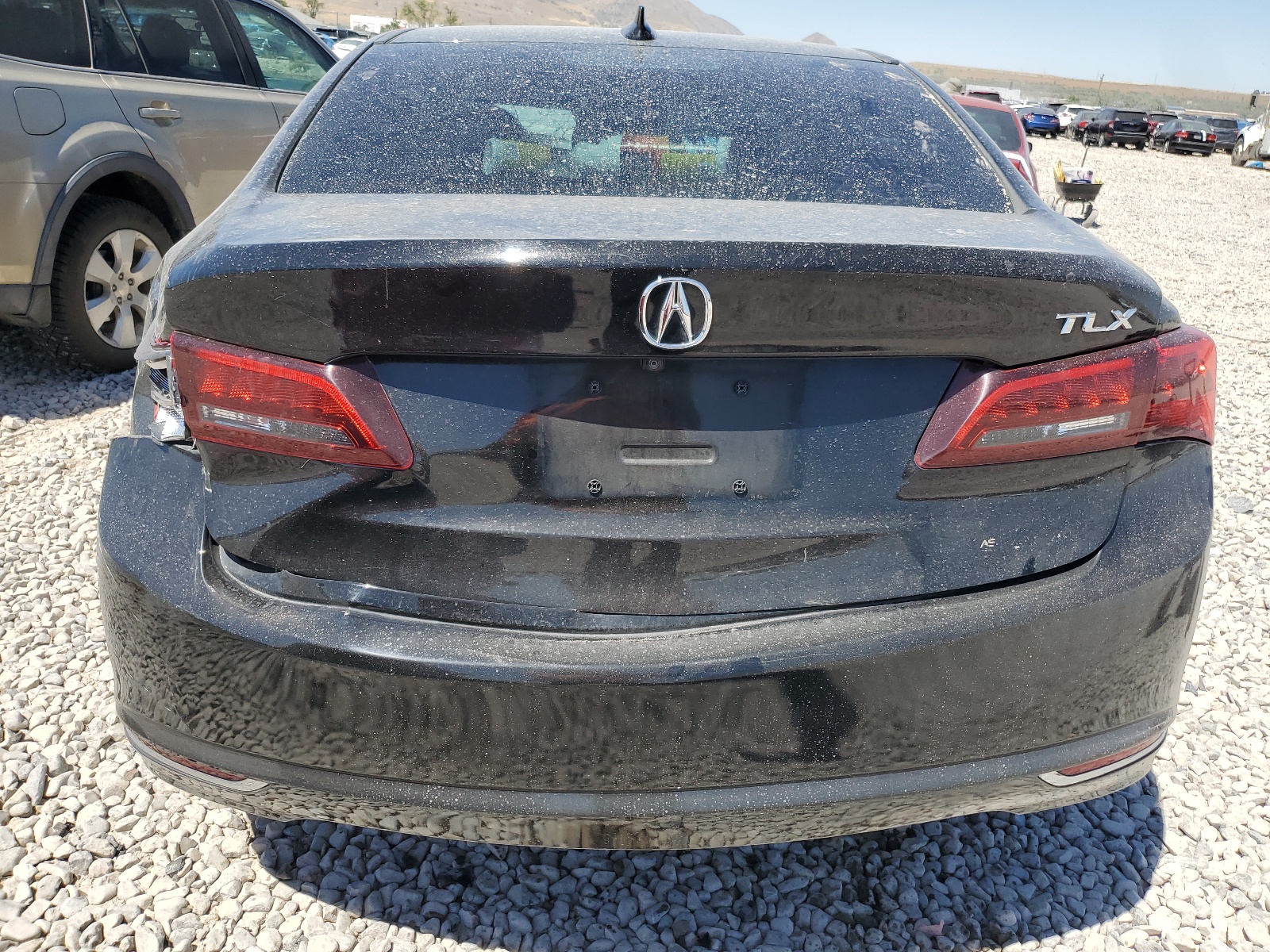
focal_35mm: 26
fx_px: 954
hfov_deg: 67.3
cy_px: 476
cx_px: 635
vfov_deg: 53.1
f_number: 1.5
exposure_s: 1/2500
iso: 50
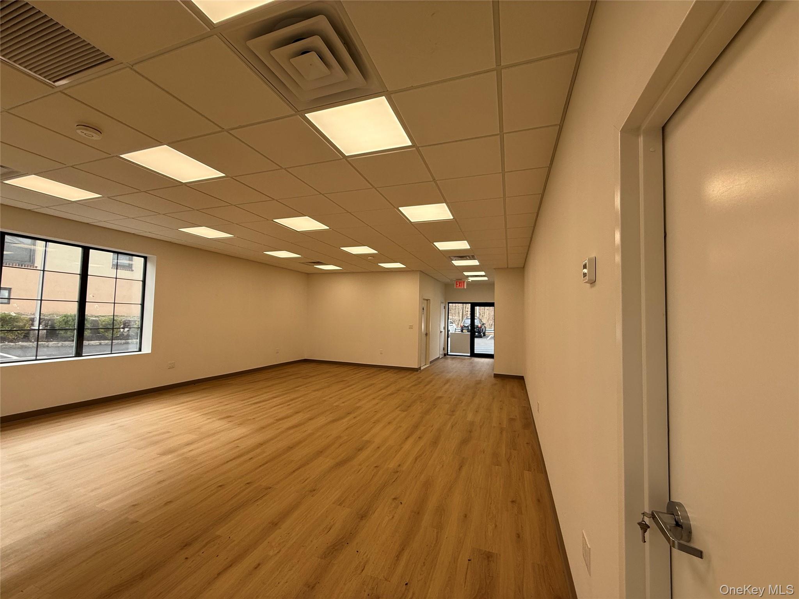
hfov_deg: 102.1
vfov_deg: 85.7
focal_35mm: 14
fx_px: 323
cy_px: 300
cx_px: 400
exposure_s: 1/228
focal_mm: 2.22
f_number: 2.2
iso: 64
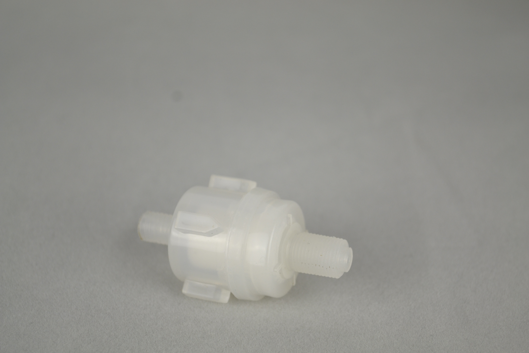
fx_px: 1212
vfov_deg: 16.6
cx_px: 264
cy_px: 176
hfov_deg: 24.6
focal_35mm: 82
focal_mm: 55
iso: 640
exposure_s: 1/125
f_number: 5.6
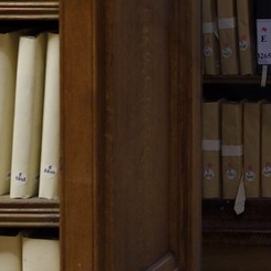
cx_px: 521
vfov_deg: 5.5
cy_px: -257
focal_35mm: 311
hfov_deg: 5.5
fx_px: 2755
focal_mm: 56
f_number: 8
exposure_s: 1/1.67
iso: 400
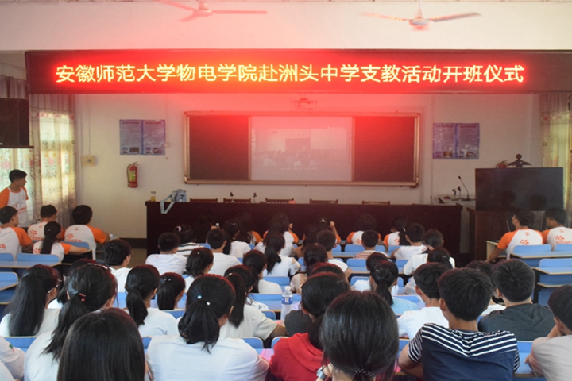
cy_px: 190
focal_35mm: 38
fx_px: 596
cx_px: 286
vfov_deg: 35.5
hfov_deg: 51.3
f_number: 5.6
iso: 4000
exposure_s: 1/125
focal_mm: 25
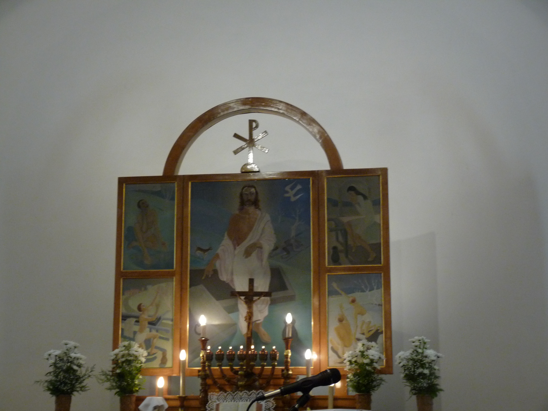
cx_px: 274
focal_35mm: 70
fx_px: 1108
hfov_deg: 27.8
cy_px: 206
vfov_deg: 21.0
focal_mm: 12.4
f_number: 3.4
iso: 320
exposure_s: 1/80
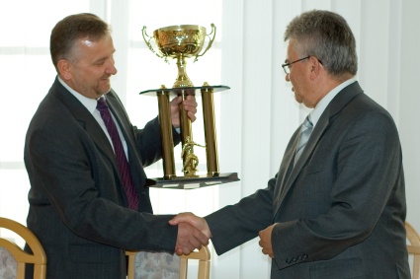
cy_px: 140
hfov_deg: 27.0
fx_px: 875
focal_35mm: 75
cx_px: 210
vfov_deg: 18.2
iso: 200
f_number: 3.5
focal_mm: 50
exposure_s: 1/500
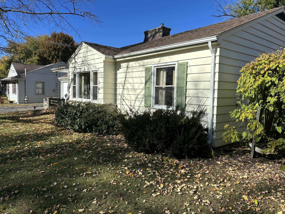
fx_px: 214
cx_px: 142
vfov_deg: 53.1
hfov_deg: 67.3
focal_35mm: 26
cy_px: 107
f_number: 1.6
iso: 50
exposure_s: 1/3413
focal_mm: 5.96
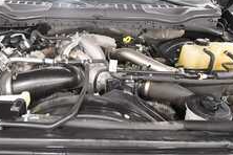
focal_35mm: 27
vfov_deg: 47.8
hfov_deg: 66.8
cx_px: 94
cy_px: 69
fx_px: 175
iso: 1800
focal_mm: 10
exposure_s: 1/125
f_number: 4.5
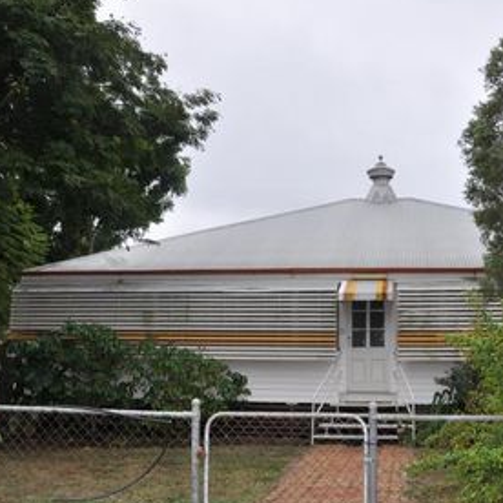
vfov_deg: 42.8
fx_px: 641
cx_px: 348
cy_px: 274
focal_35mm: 39
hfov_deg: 42.1
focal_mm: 18
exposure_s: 1/200
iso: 200
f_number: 9
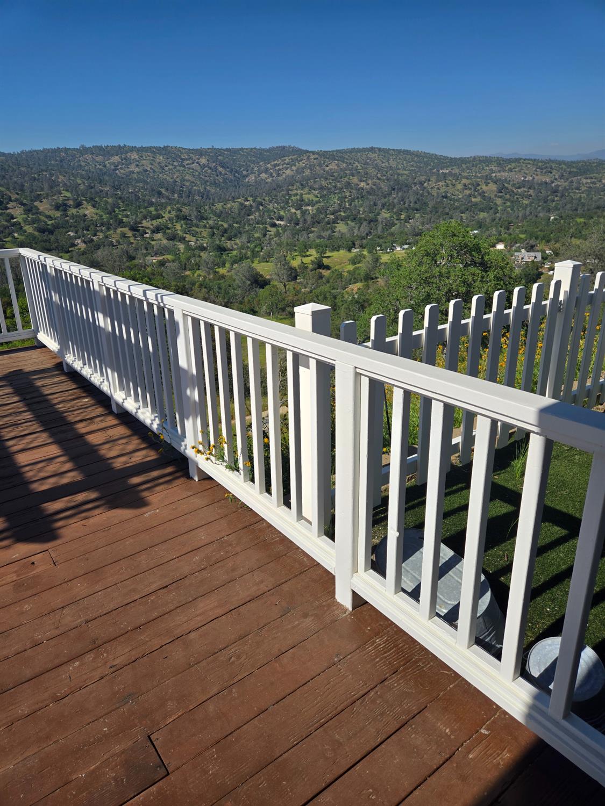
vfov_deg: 73.9
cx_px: 302
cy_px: 403
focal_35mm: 23
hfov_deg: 58.9
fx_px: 536
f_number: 1.8
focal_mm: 5.4
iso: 25
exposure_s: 1/3354
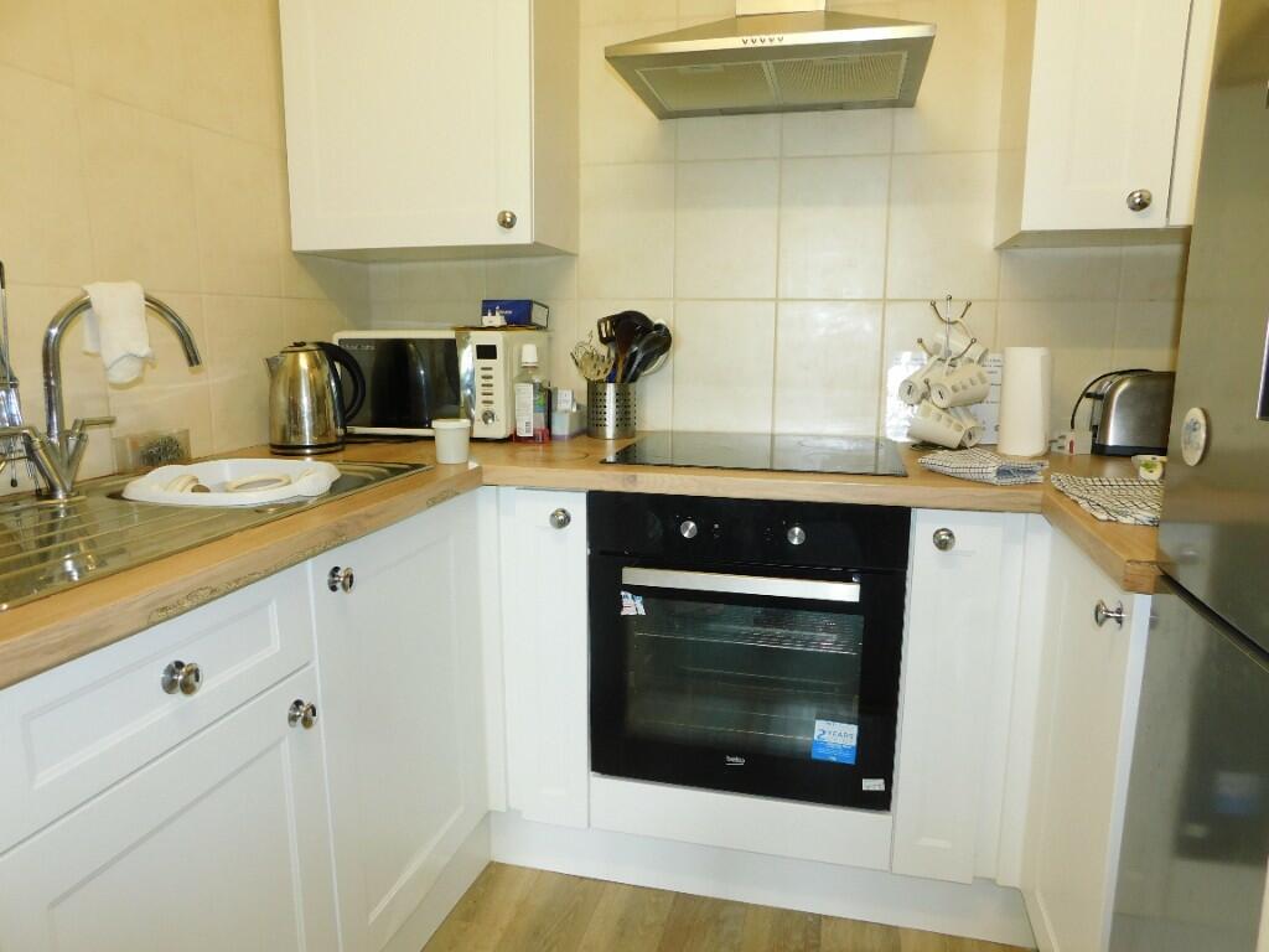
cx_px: 634
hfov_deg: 73.9
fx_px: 843
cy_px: 476
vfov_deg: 58.9
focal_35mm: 23
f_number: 3
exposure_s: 1/30
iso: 200
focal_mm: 4
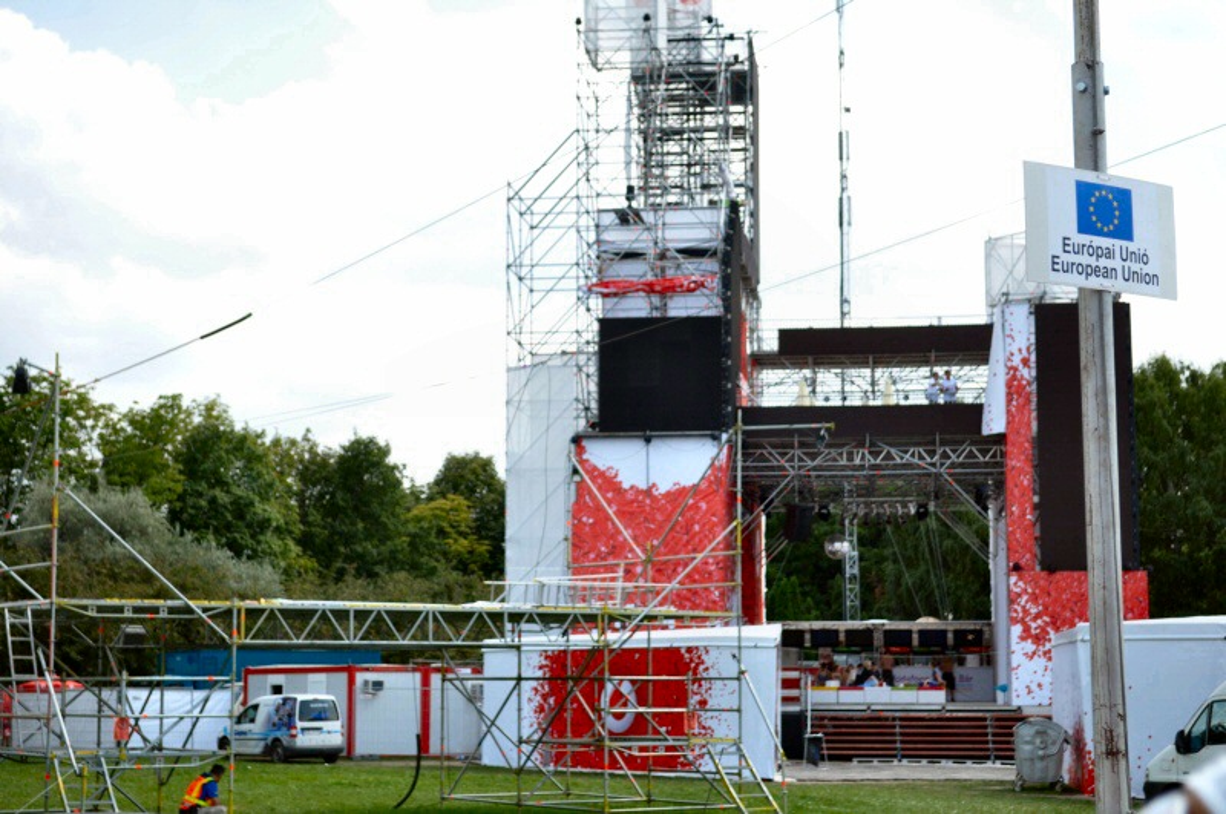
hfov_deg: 30.6
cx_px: 613
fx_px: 2244
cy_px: 407
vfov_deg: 20.6
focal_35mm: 66
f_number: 5.3
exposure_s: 1/1000
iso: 640
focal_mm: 44
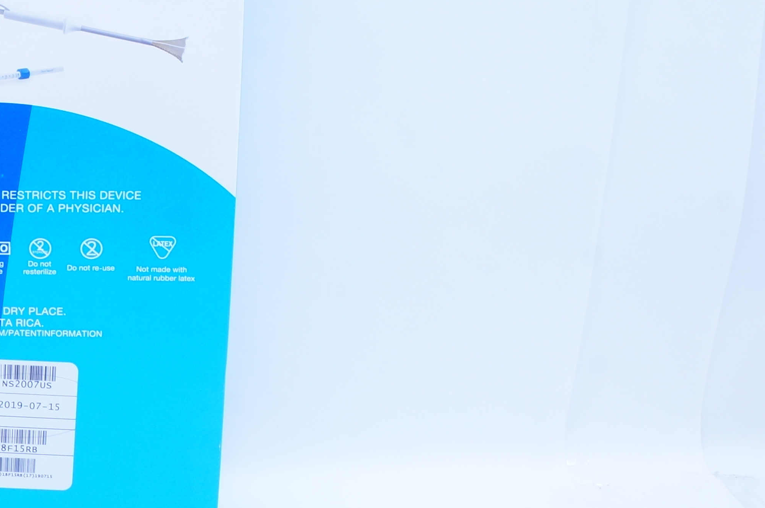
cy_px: 23
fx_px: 1401
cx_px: -14
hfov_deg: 28.5
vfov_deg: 20.0
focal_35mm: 66
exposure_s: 1/10
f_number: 13
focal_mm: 18
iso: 400
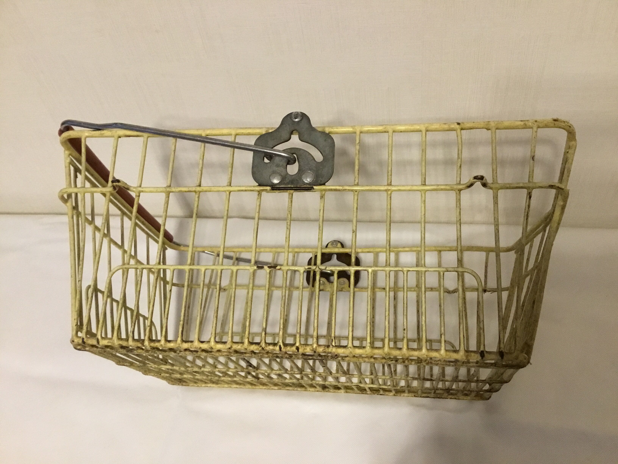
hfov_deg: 58.4
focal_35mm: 31
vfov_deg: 45.4
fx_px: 553
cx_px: 309
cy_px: 232
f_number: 2.4
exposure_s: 1/17
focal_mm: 3.3
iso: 200
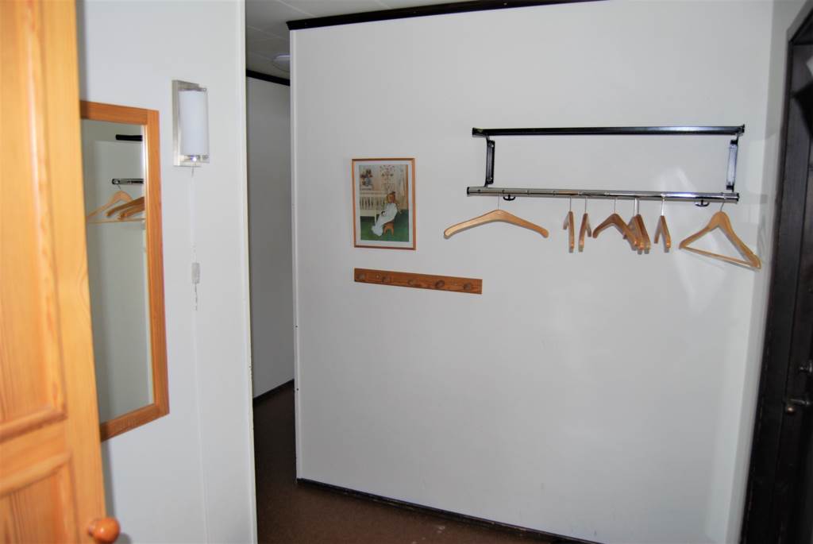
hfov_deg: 67.3
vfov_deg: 48.0
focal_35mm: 27
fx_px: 610
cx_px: 406
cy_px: 272
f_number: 3.5
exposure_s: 1/60
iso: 200
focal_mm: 18
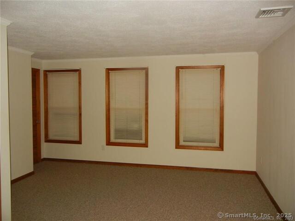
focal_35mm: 30
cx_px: 148
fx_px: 256
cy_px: 110
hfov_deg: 60.0
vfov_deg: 46.8
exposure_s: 1/30
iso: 385
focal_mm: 5.4
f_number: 3.5
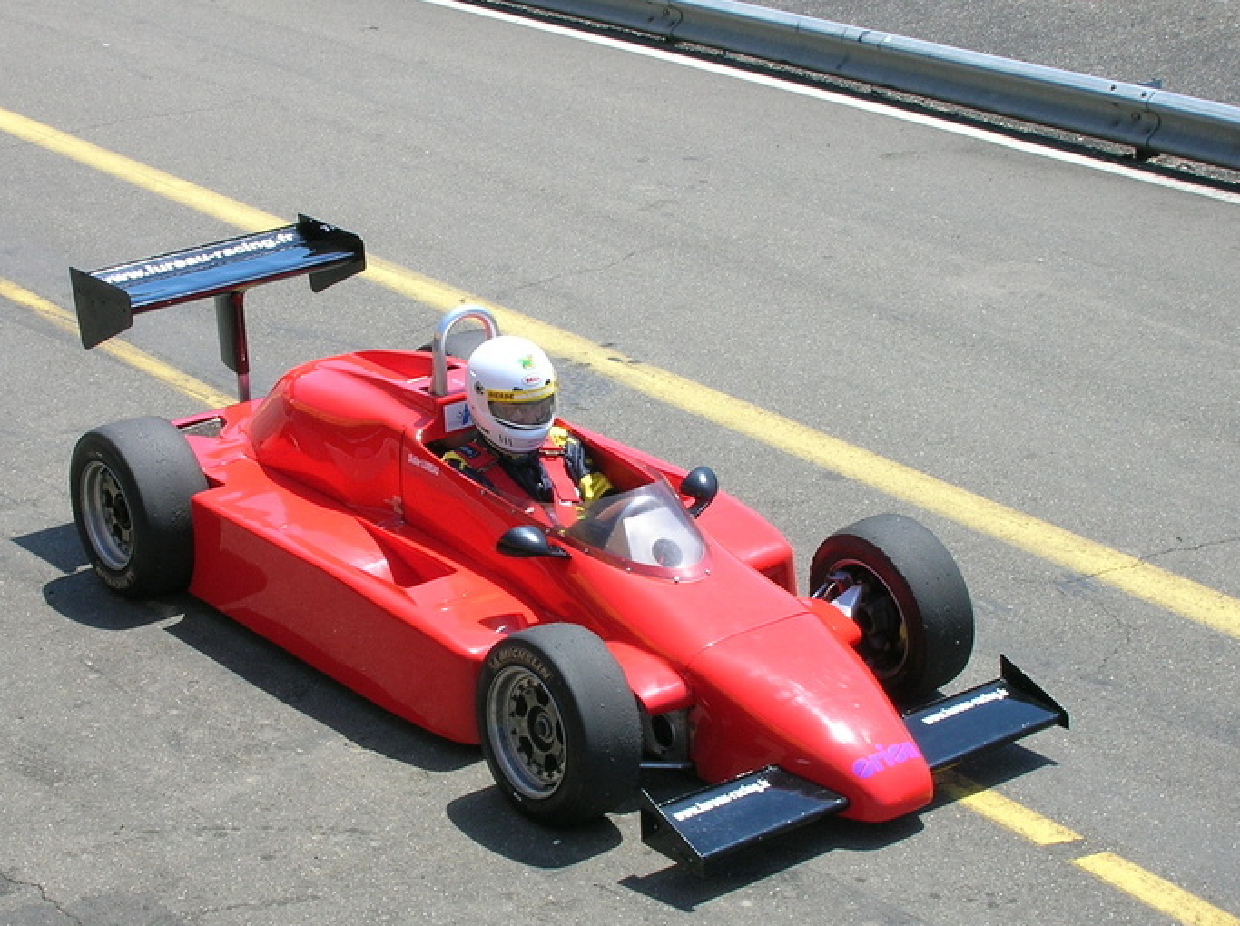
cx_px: 521
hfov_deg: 23.8
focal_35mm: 82
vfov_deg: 17.9
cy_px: 523
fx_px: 2933
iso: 50
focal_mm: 11.7
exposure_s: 1/132
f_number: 6.6
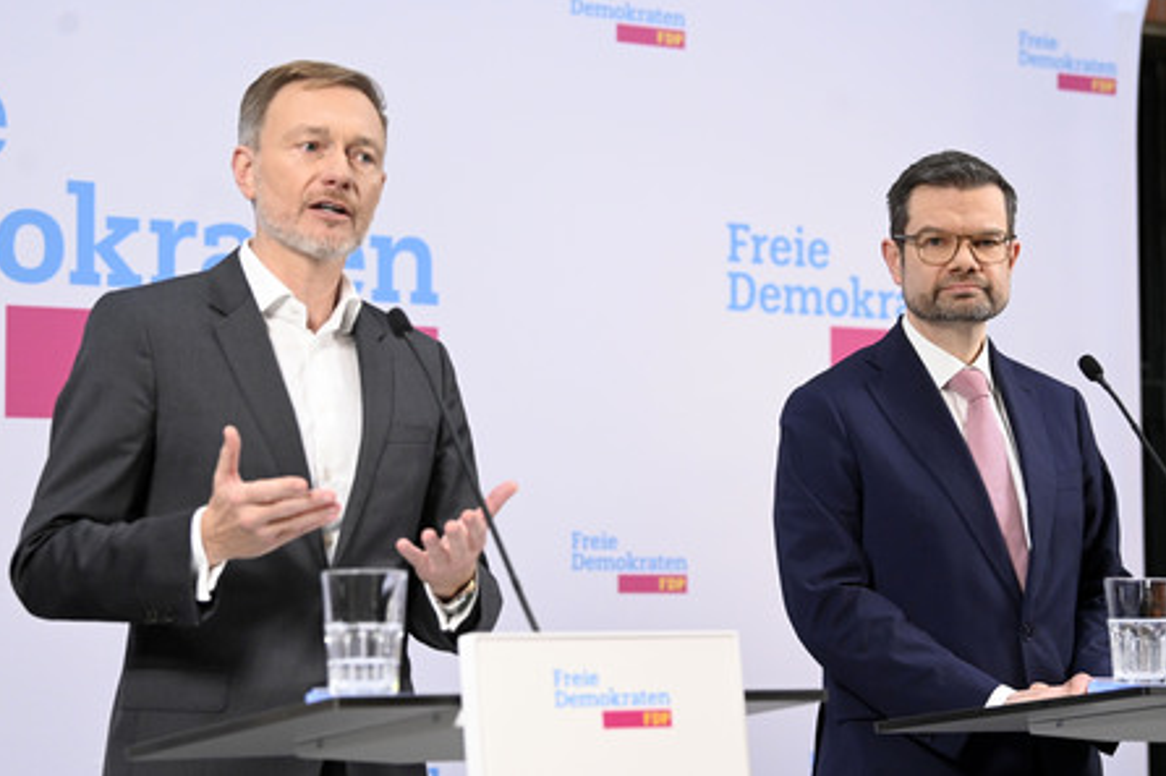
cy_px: 387
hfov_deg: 21.2
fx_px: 3108
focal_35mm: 96
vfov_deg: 14.2
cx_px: 579
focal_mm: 95
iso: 5000
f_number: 4
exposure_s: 1/800
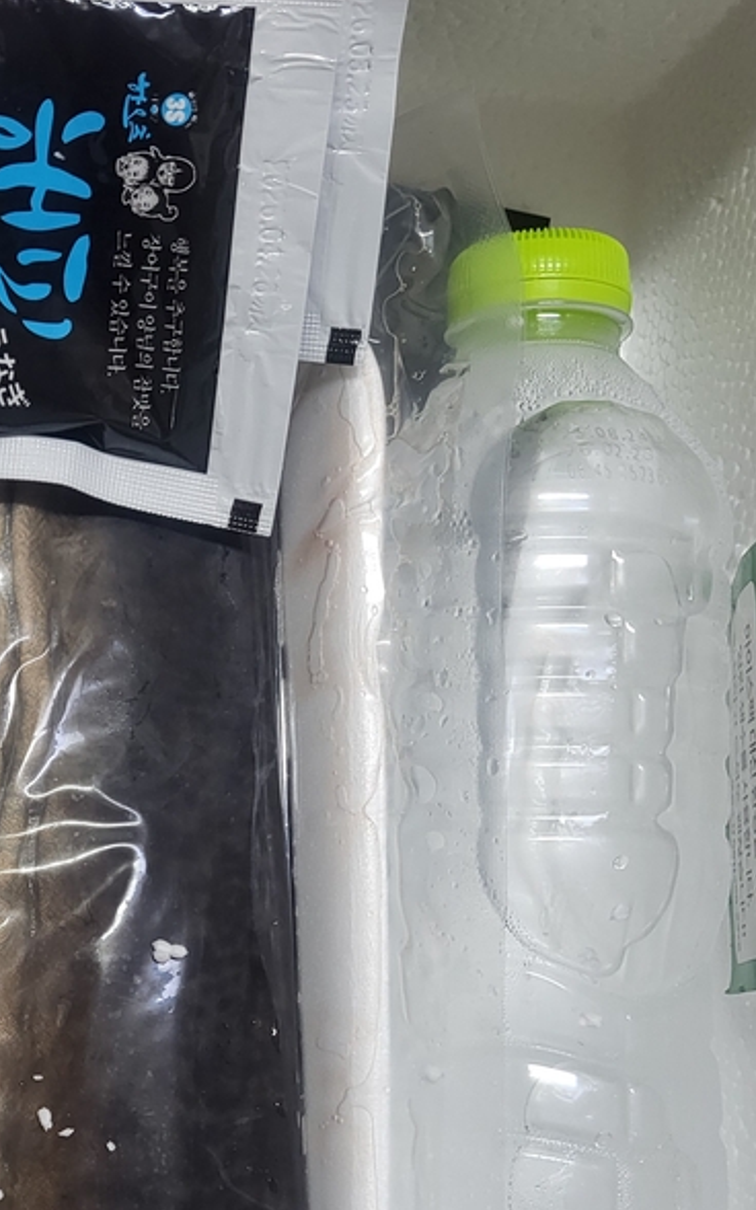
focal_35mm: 53
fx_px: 1748
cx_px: -23
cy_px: 882
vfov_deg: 37.4
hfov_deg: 23.3
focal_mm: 4.25
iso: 200
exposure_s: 1/40
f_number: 1.8
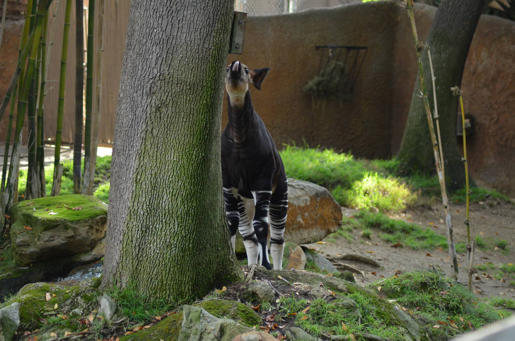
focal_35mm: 176
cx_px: 256
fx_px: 2513
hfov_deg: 11.7
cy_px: 172
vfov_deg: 7.8
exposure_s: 1/250
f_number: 4.2
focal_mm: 116
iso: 720
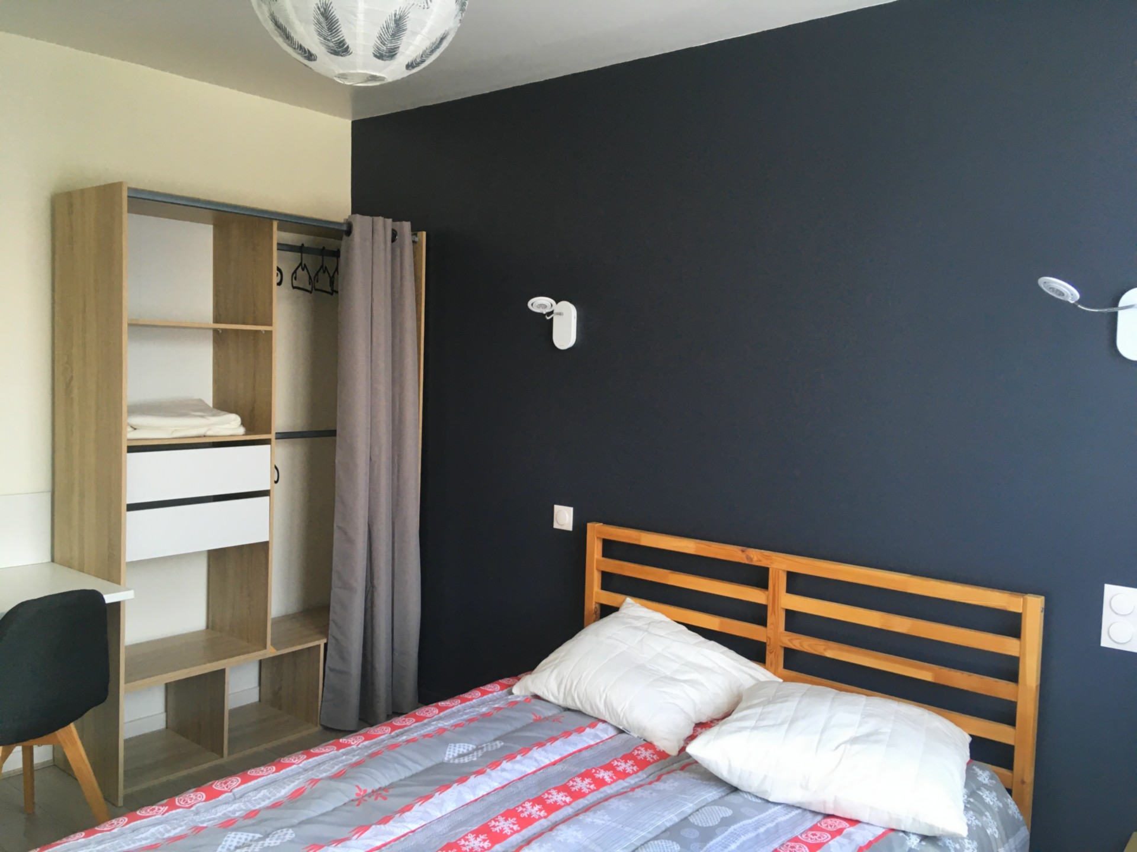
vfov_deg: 48.2
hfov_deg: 61.7
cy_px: 426
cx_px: 568
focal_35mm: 29
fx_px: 953
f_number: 2.2
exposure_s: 1/33
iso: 40
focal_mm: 4.15
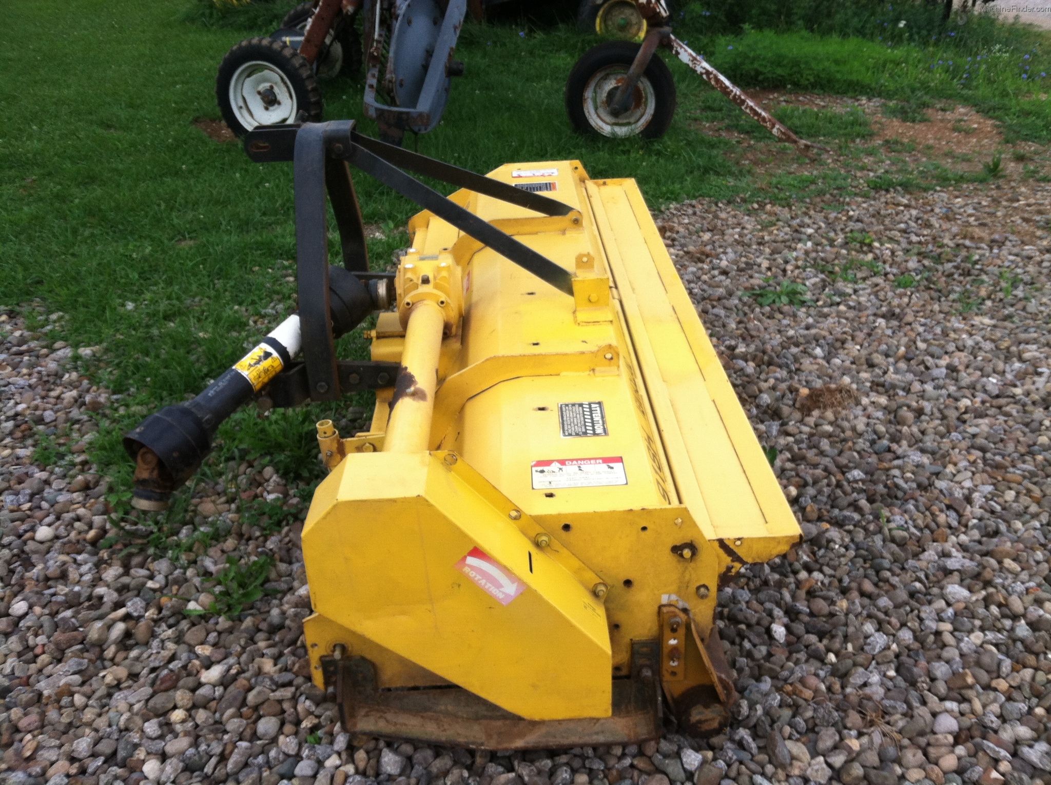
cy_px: 392
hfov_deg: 52.7
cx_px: 526
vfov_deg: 40.6
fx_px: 1061
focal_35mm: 35
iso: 80
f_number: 2.8
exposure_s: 1/361
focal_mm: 3.85
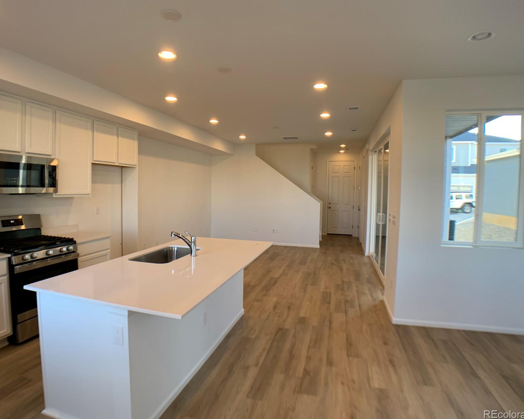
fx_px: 434
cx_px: 253
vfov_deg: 51.5
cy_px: 205
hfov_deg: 62.2
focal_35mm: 28
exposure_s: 1/104
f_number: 1.8
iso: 100
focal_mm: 4.25
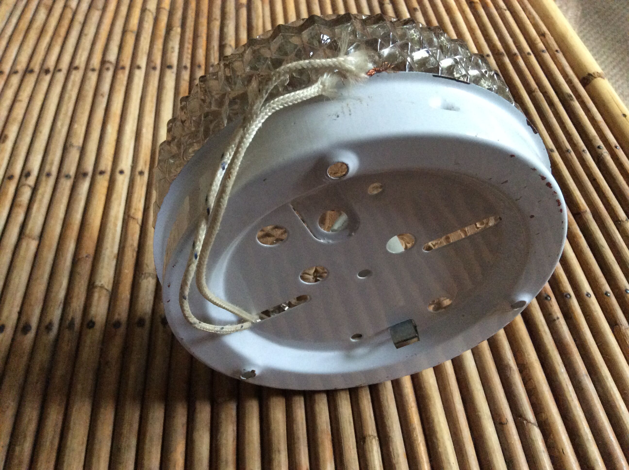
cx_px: 314
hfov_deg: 56.9
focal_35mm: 32
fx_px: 581
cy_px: 235
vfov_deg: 44.1
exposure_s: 1/25
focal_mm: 3.3
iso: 250
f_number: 2.4
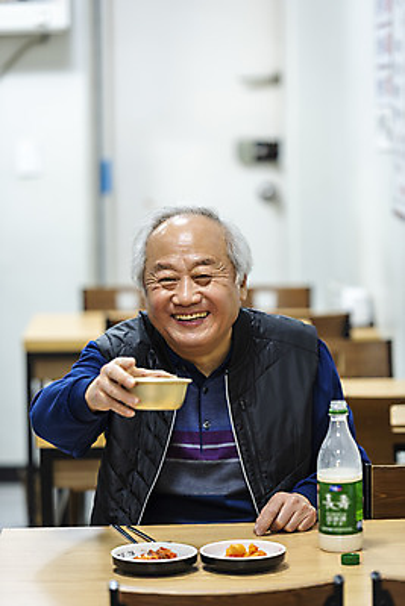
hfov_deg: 10.2
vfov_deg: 15.2
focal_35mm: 135
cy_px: 303
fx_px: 2276
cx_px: 202
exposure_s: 1/60
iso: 640
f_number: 2.8
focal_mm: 135
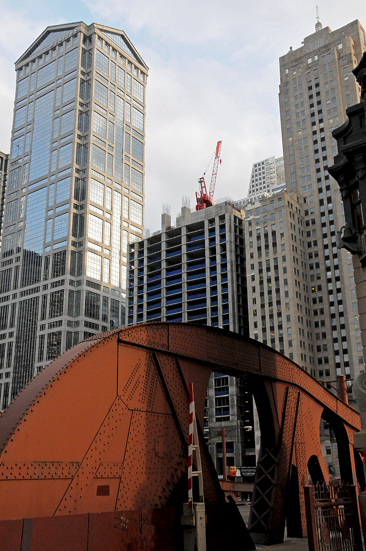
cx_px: 183
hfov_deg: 34.1
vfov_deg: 49.6
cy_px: 276
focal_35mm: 39
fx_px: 596
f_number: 11
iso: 3200
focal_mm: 26
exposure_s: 1/1000
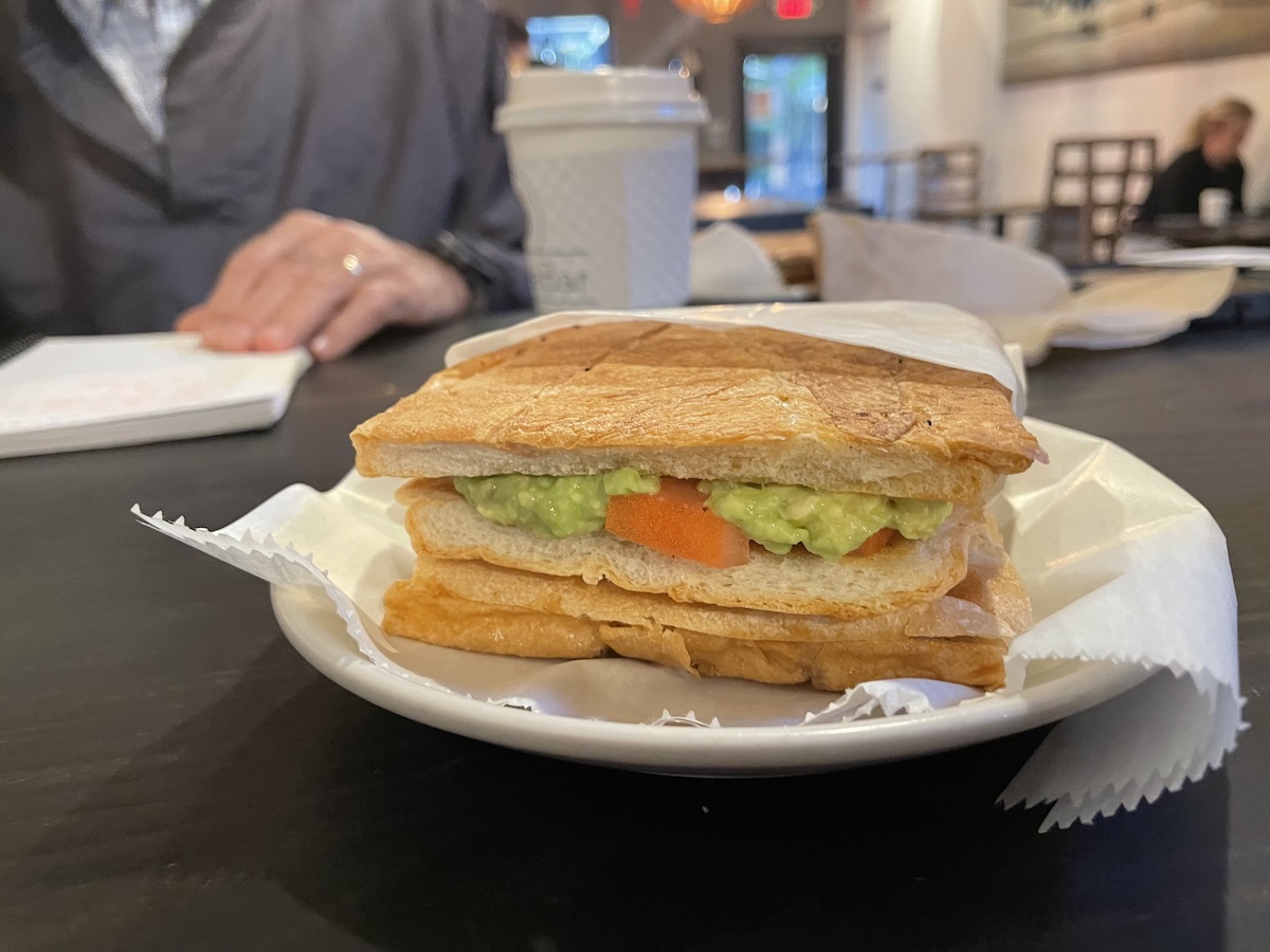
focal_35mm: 26
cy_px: 476
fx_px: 954
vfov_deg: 53.1
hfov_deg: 67.3
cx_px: 635
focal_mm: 4.2
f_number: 1.6
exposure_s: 1/40
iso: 320
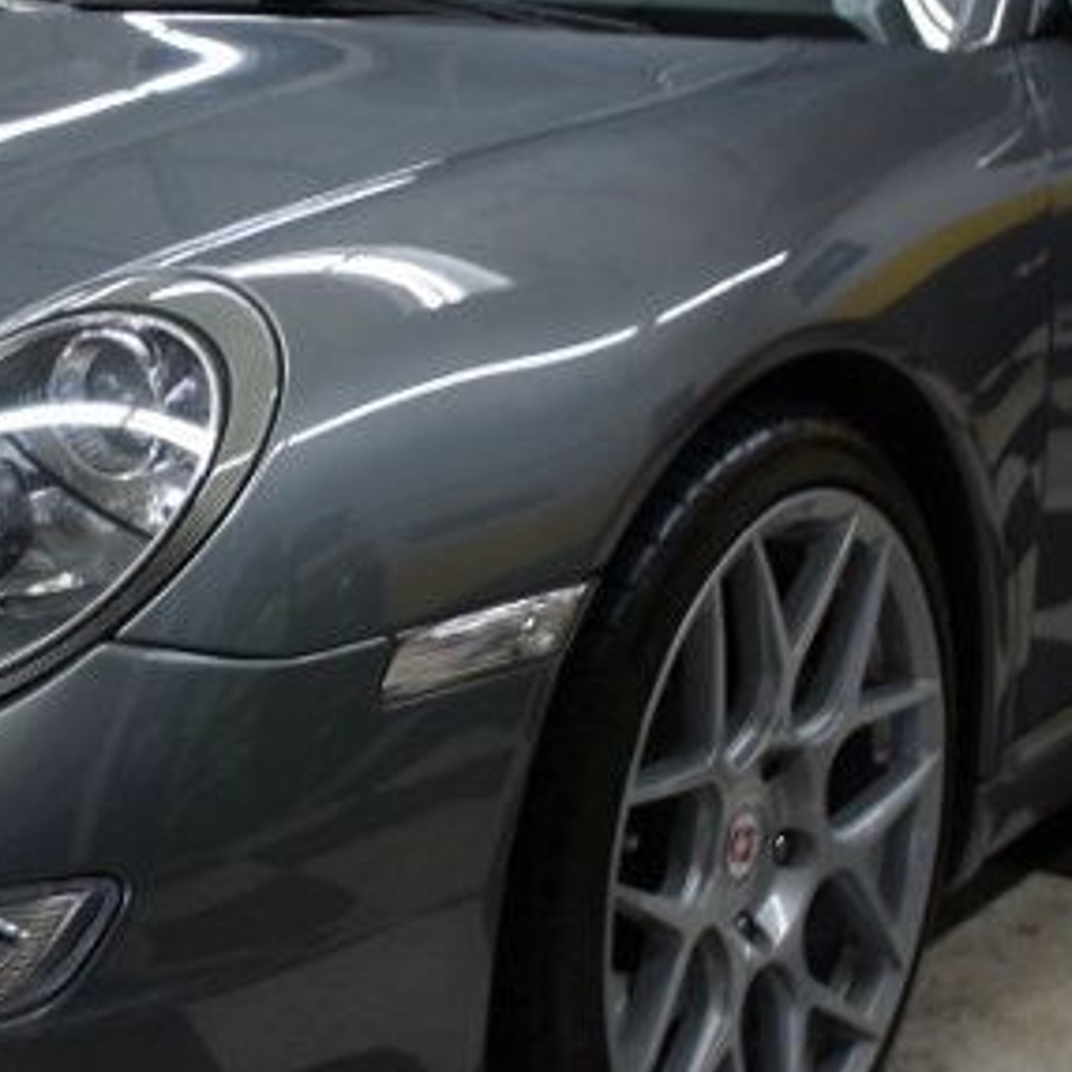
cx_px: 97
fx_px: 2873
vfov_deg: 21.1
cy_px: 459
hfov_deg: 20.7
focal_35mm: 82
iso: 200
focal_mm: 18
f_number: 4
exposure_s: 1/30
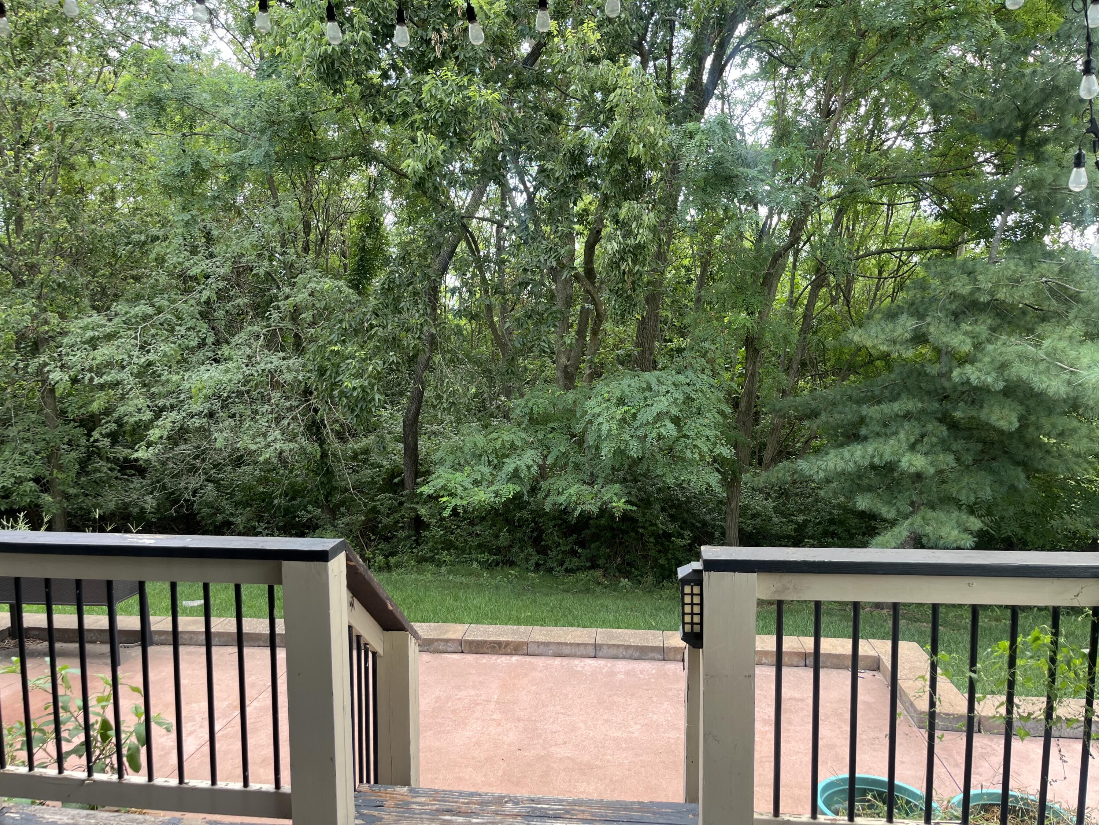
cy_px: 412
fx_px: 825
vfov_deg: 53.1
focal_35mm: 26
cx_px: 550
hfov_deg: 67.3
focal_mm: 5.1
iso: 40
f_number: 1.6
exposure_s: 1/122
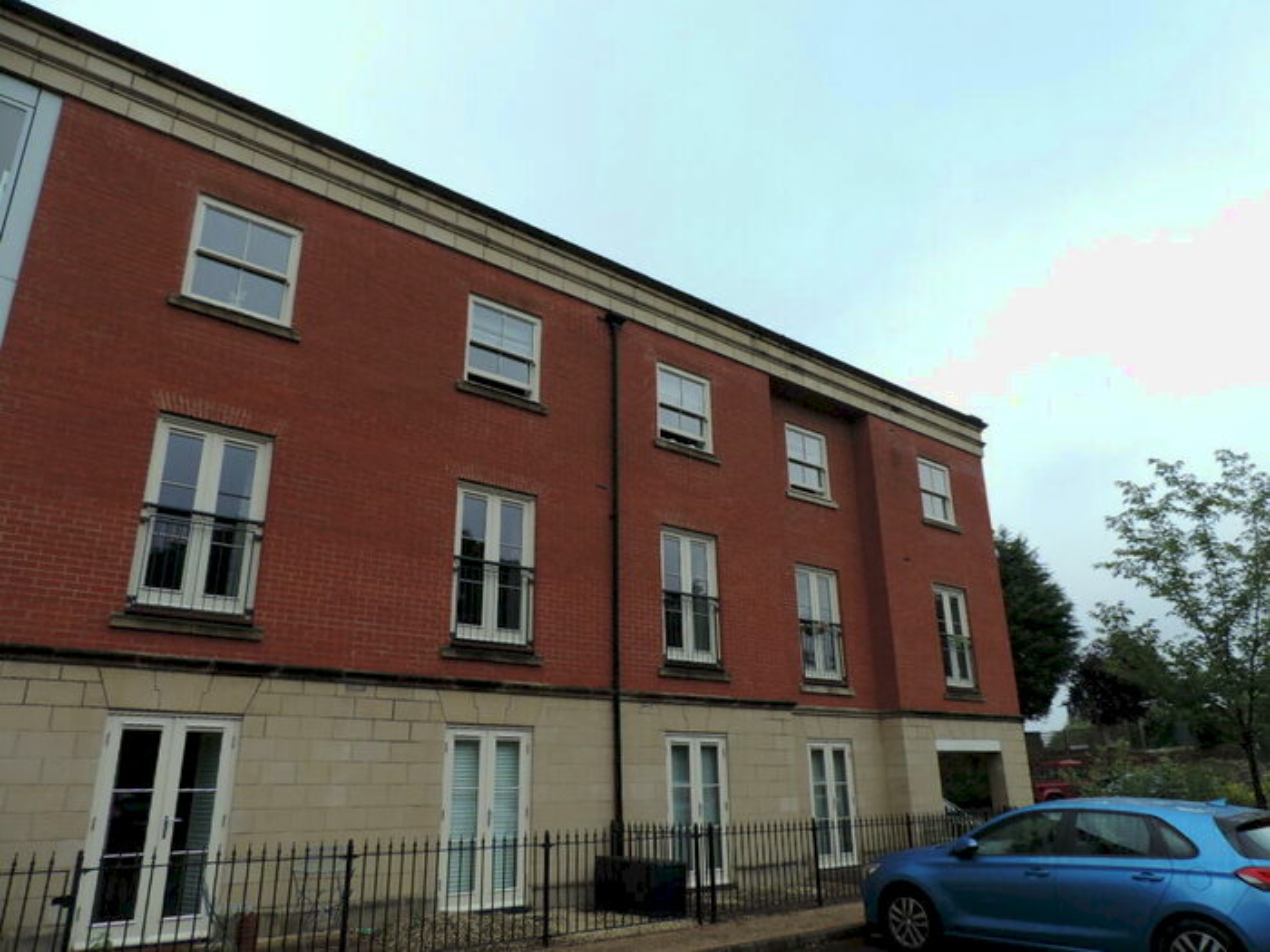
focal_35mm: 24
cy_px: 476
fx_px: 881
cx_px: 635
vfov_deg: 56.8
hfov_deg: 71.6
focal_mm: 4.3
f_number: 3
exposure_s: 1/400
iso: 80
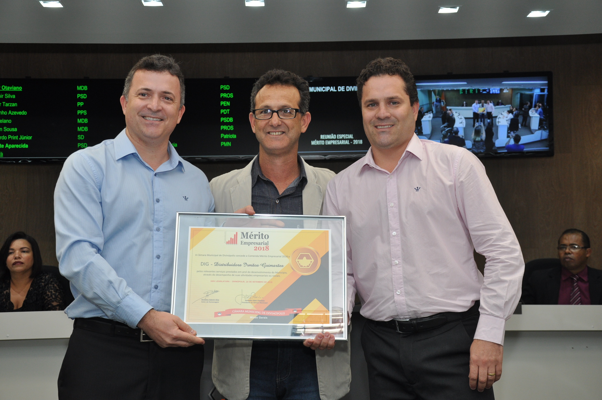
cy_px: 200
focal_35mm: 63
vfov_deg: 21.5
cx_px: 301
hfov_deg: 31.9
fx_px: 1052
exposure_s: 1/125
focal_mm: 42
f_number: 6.3
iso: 500
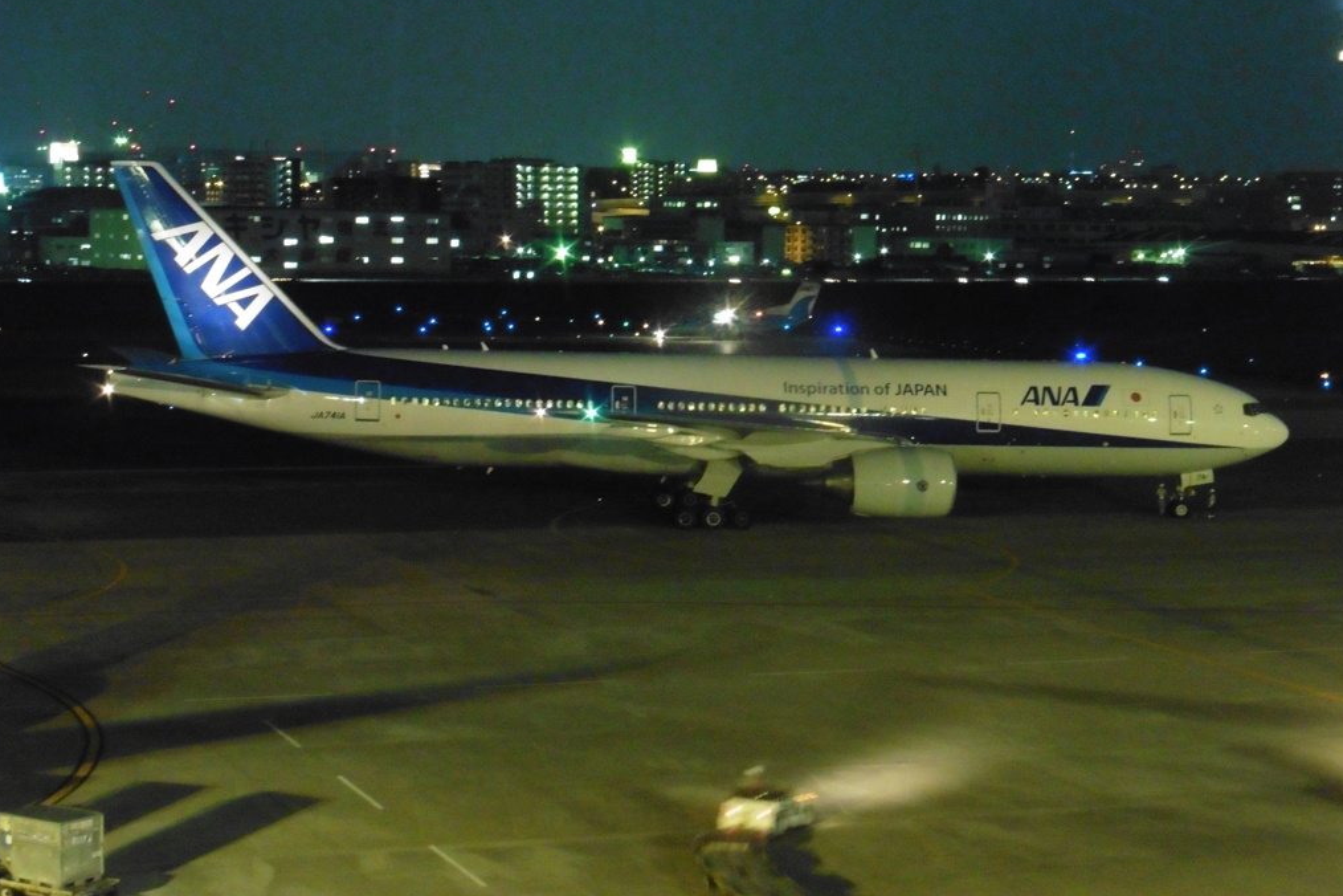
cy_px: 388
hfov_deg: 24.5
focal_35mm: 83
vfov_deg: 16.4
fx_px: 3096
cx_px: 672
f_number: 5.1
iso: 1250
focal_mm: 14.2
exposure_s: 1/4
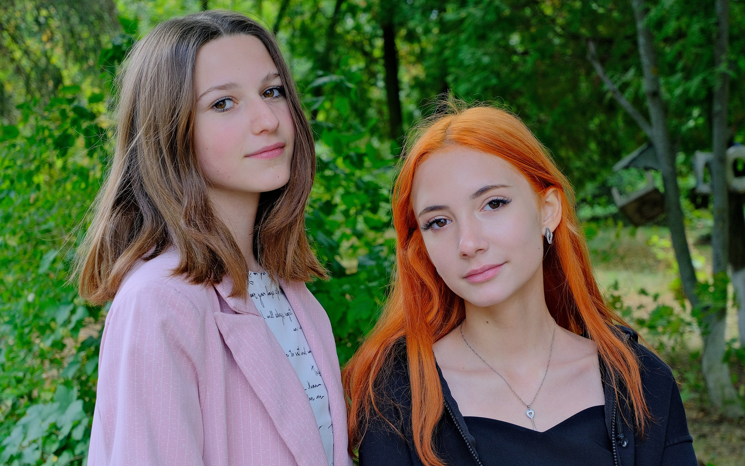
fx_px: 1421
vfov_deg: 18.6
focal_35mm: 70
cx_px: 374
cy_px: 230
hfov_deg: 29.4
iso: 640
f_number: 5.6
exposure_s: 1/180
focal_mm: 45
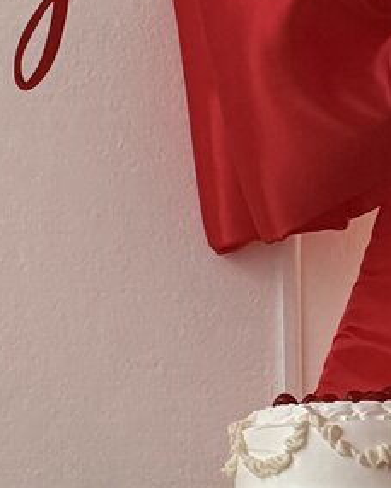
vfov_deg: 14.7
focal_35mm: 131
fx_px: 1894
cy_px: 316
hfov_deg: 11.3
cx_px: -190
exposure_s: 1/44
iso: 800
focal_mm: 6.76
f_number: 1.78
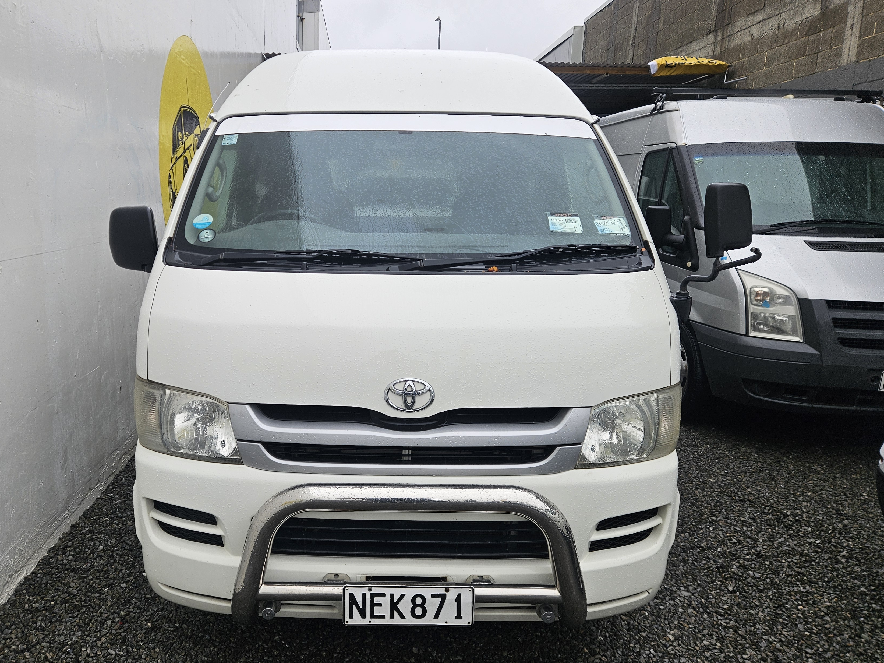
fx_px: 715
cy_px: 330
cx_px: 372
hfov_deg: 63.1
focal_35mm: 28
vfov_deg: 49.7
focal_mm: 5.4
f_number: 1.8
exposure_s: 1/220
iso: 40
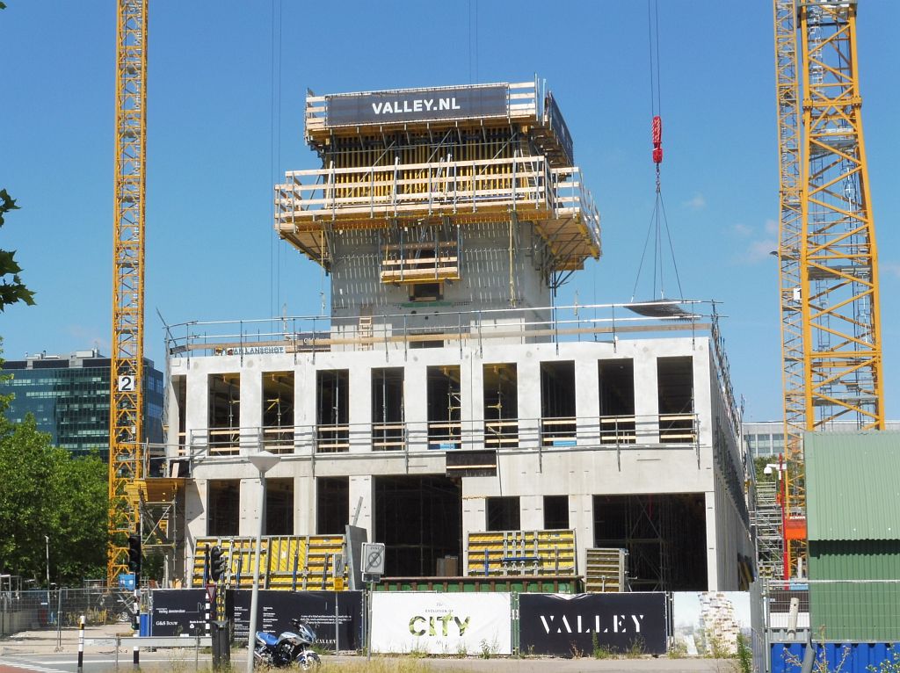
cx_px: 450
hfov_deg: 29.4
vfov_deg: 22.2
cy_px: 336
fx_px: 1714
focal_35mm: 66
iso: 100
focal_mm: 11.7
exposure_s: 1/400
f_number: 6.3
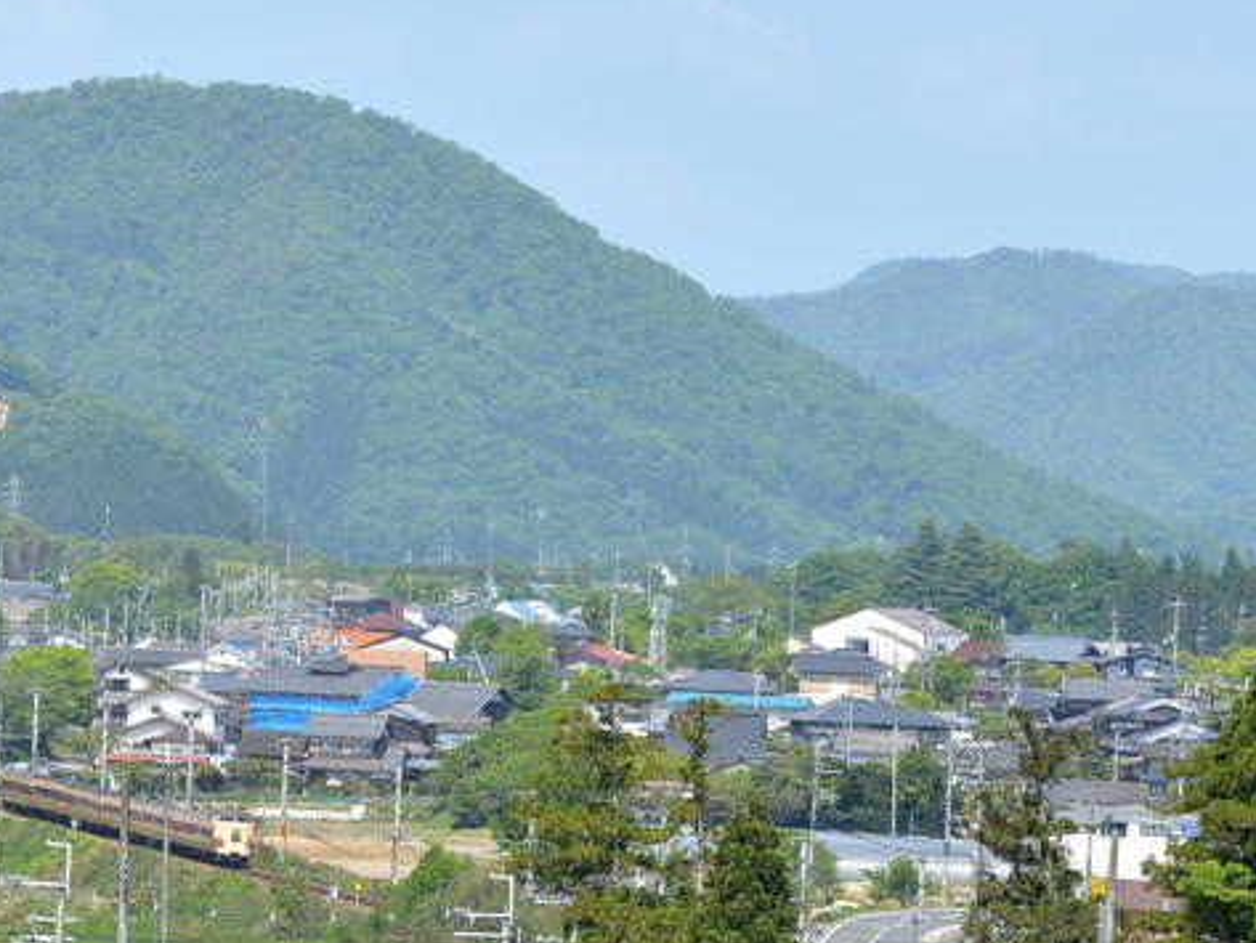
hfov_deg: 4.8
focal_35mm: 416
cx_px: 72
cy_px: 661
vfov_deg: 3.6
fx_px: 15098
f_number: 11
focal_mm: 200
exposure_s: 1/320
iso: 200
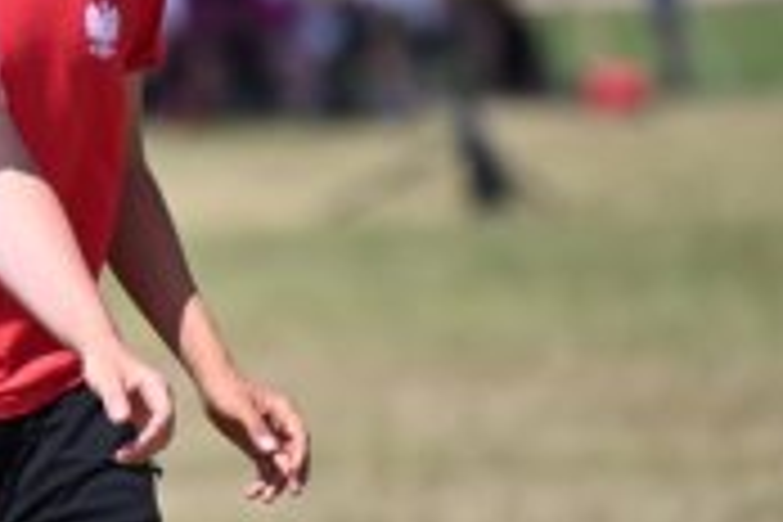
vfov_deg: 1.2
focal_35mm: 1141
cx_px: -11
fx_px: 24815
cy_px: 225
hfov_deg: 1.8
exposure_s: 1/3200
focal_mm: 400
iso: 640
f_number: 6.3
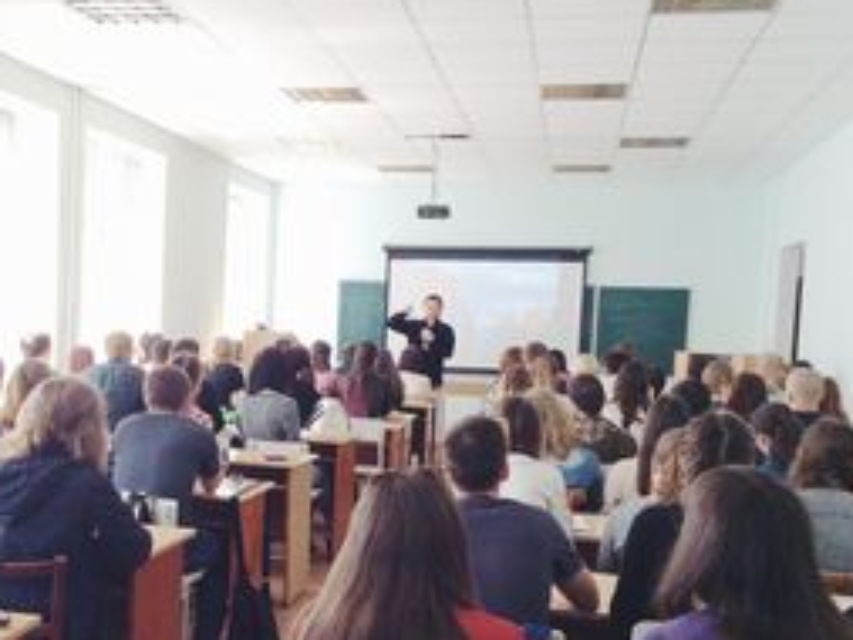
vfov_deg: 29.5
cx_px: 278
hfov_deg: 38.4
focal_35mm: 49
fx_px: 1208
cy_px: 414
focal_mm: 3.3
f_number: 2.4
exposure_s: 1/50
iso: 40
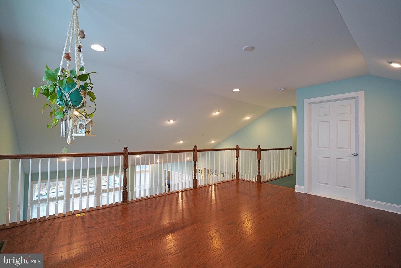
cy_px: 134
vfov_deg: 73.7
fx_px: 178
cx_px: 200
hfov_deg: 96.7
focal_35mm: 16
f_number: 4
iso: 1600
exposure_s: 1/160
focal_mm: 16
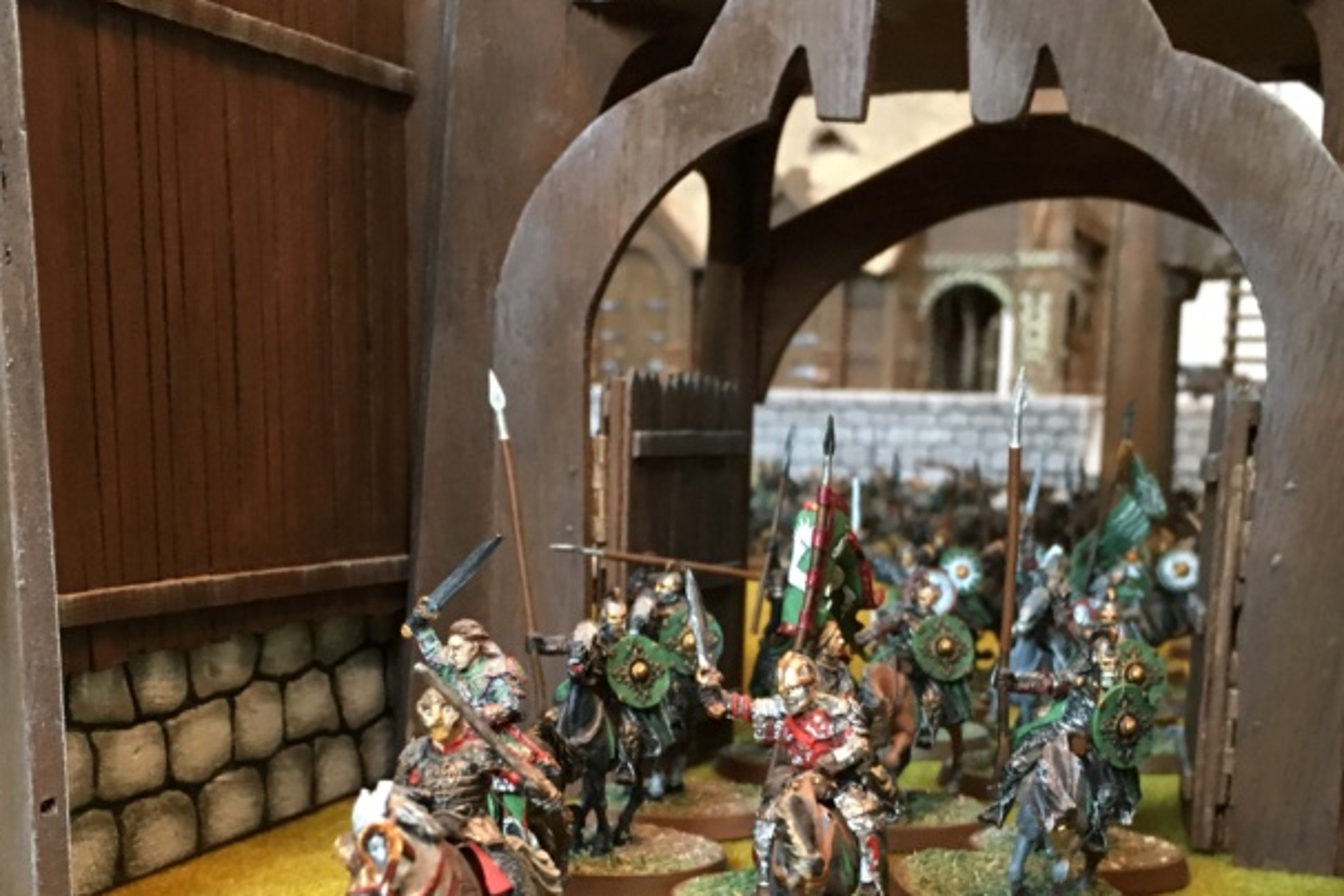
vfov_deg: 25.8
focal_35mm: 51
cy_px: 783
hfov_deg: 38.9
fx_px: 1904
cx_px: 714
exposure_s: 1/20
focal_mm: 4.15
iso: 200
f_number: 2.2
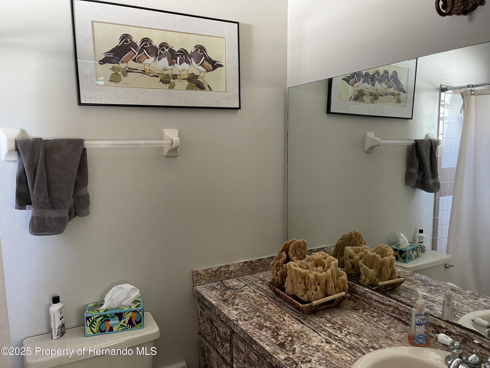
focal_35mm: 25
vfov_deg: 54.9
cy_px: 184
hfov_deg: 69.4
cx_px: 245
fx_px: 354
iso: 250
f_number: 1.6
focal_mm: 5.1
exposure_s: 1/60
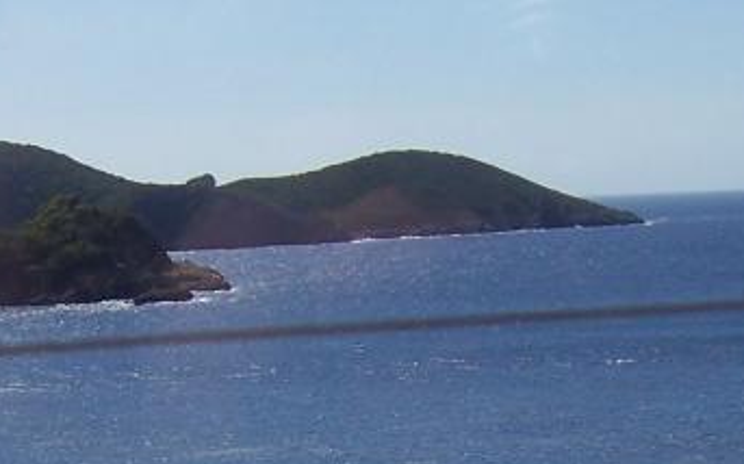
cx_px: 534
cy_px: 588
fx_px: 2310
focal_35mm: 114
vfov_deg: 11.2
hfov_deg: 18.2
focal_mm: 6
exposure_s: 1/750
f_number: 4.8
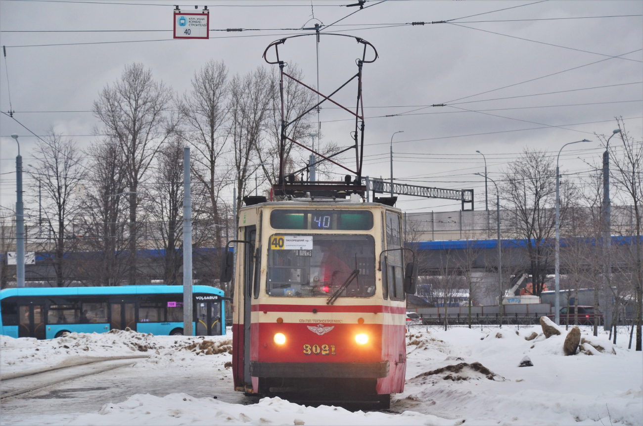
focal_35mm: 142
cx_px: 322
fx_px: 2540
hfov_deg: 14.4
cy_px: 213
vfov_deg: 9.6
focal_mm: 95
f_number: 5.6
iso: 250
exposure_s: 1/200
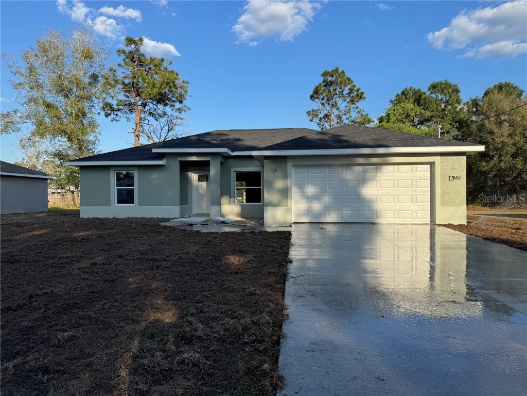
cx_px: 264
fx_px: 365
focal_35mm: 24
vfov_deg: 56.8
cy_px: 198
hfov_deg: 71.6
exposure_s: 1/3247
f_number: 1.78
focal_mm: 6.76
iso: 80
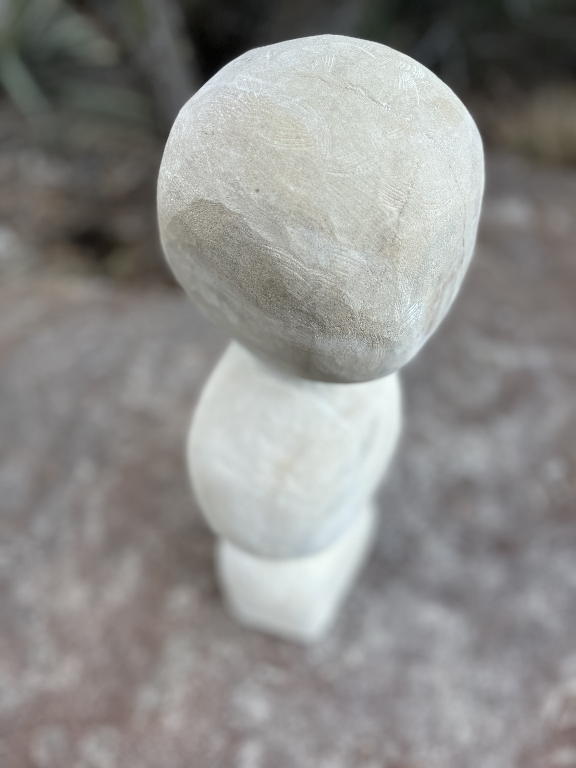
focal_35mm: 26
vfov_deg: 67.3
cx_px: 288
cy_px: 384
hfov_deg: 53.1
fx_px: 577
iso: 64
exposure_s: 1/122
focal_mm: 5.1
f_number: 1.6
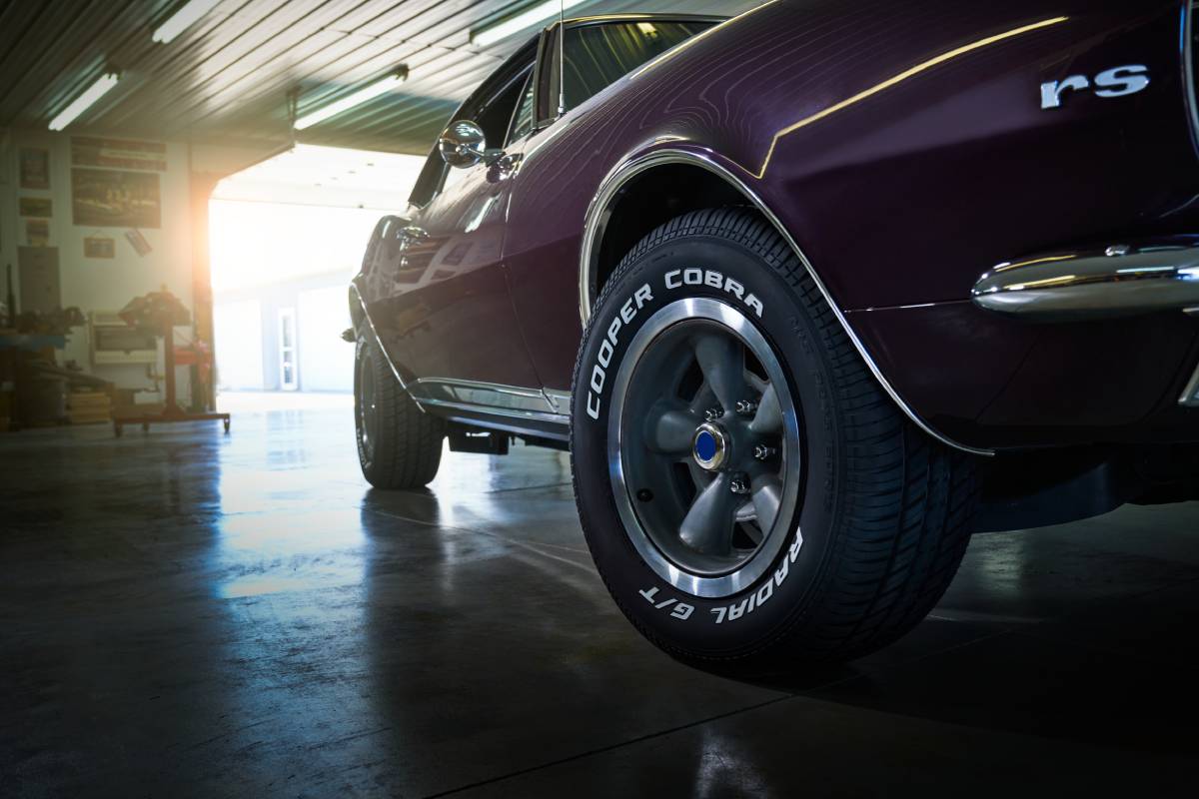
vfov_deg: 40.0
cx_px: 600
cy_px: 400
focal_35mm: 33
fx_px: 1099
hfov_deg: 57.2
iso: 500
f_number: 5.6
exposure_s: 1/50
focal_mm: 33
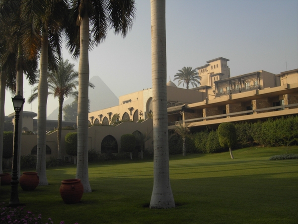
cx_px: 149
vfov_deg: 40.7
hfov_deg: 52.6
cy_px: 112
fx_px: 301
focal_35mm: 35
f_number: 6.7
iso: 50
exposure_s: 1/200
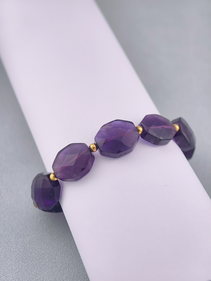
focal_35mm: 85
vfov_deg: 23.0
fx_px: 689
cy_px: 140
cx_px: 106
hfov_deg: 17.4
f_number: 2.67
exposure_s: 1/160
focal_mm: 22.48
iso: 125
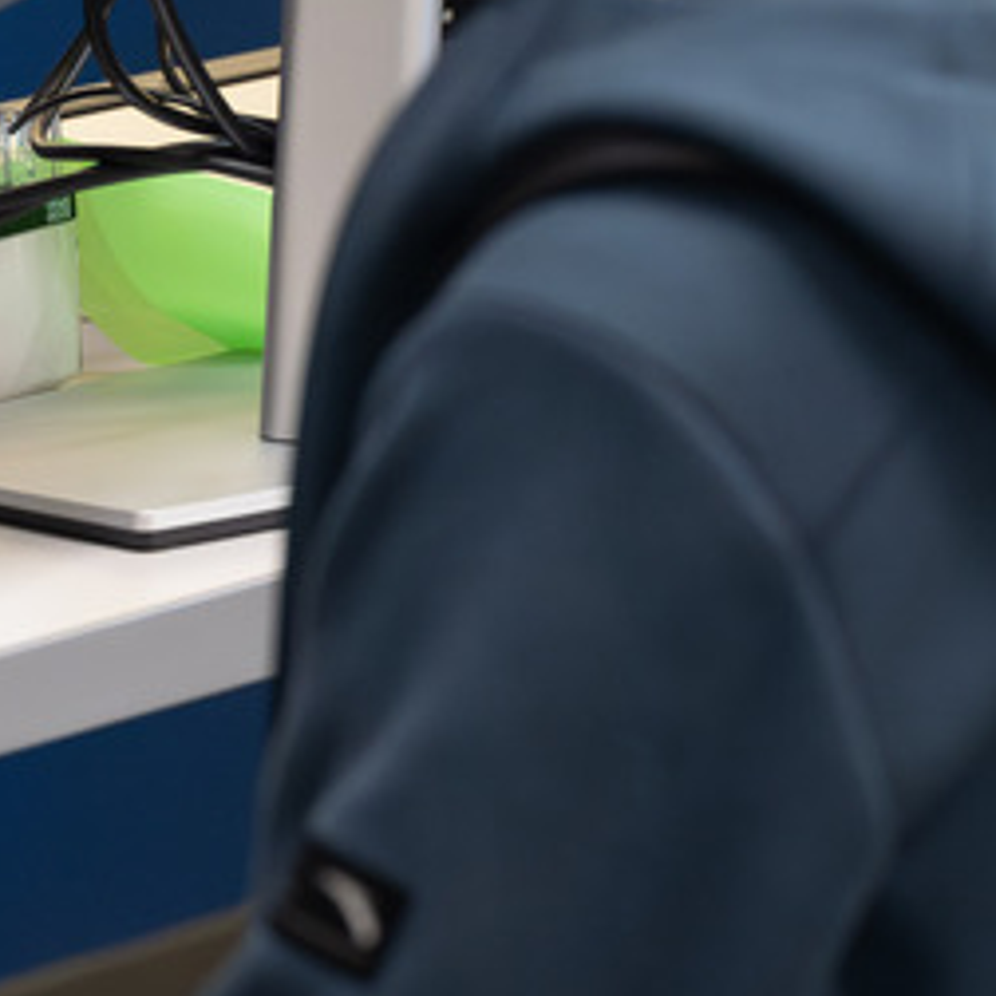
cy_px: 6
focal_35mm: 371
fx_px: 12077
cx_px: -852
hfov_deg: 4.7
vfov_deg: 4.7
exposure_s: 1/125
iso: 1000
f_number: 5
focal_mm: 110
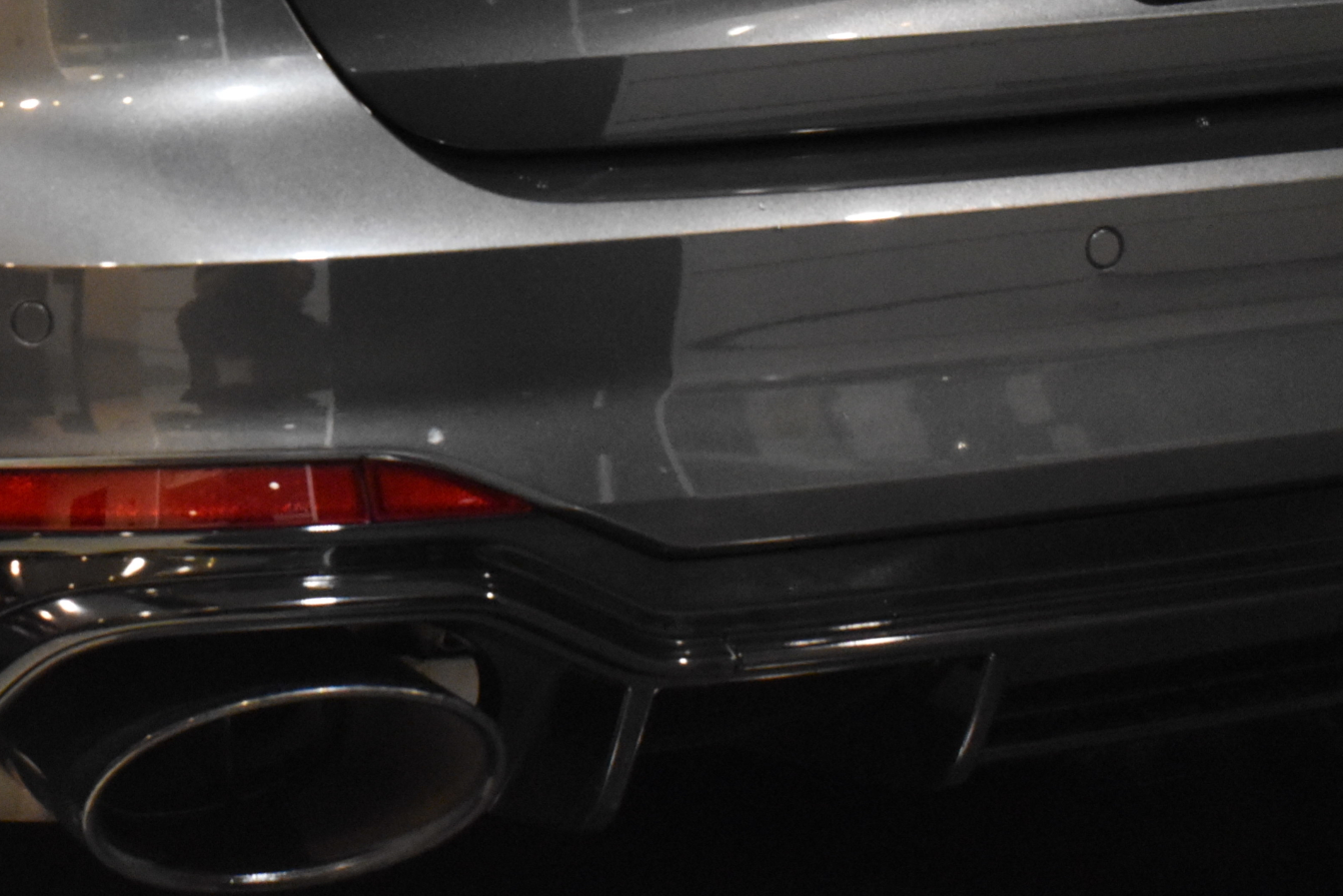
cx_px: 69
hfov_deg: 23.7
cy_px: 185
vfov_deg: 16.4
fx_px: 3095
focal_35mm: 83
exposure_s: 1/50
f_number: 8
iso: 4500
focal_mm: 29
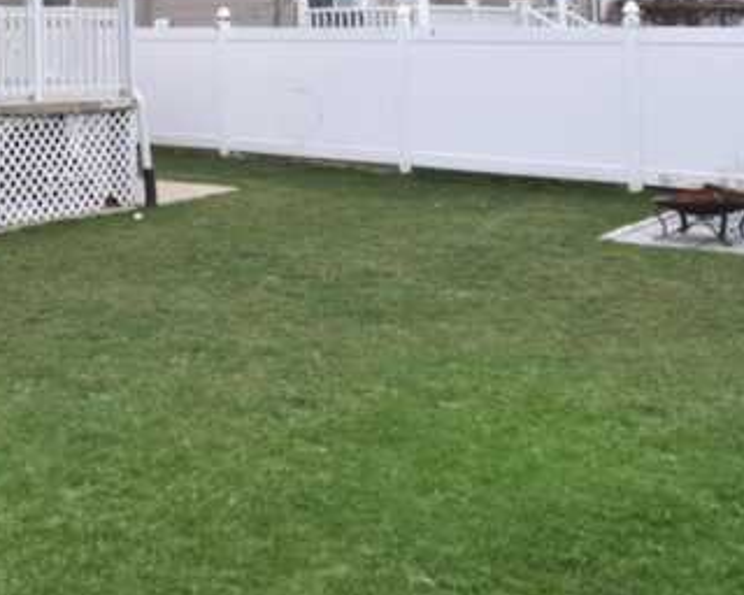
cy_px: -134
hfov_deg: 32.4
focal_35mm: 50
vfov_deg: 26.8
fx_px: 1090
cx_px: -105
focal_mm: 11
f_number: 16
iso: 640
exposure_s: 1/200
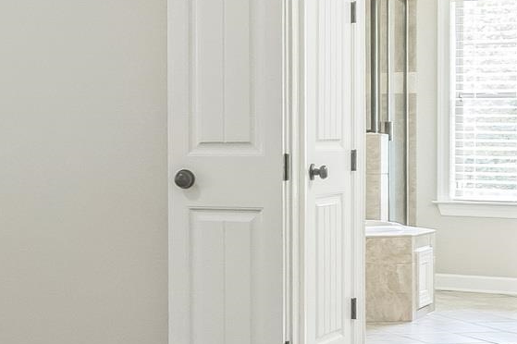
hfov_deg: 20.4
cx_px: -217
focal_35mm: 88
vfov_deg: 15.5
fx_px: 1263
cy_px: 173
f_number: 4
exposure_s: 1/60
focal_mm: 16
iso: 640
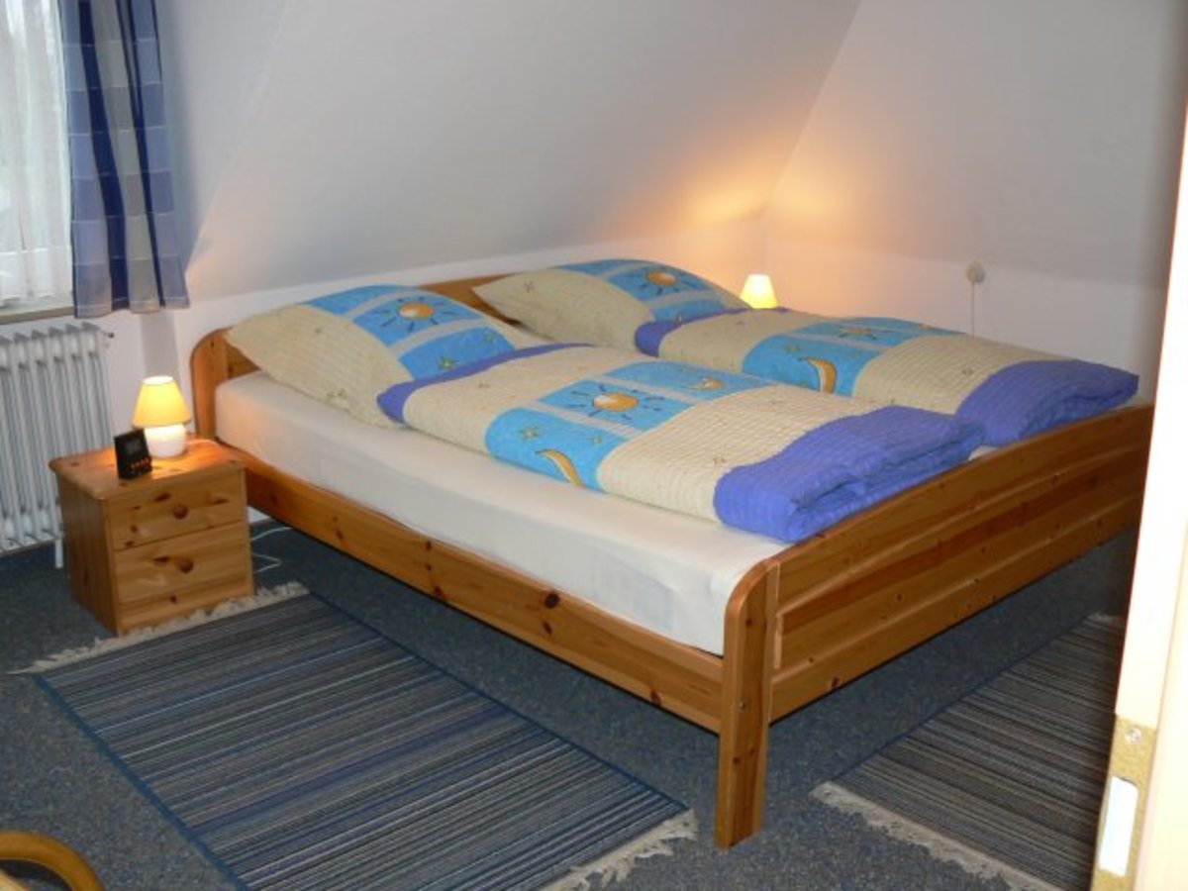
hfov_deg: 51.4
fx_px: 1235
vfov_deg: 39.7
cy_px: 446
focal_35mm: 36
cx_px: 594
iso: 100
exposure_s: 1/30
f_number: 2.8
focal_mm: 6
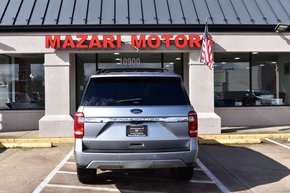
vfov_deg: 31.9
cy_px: 96
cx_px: 145
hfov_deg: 46.4
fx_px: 338
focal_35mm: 42
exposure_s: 1/500
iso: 360
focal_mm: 28
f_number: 11
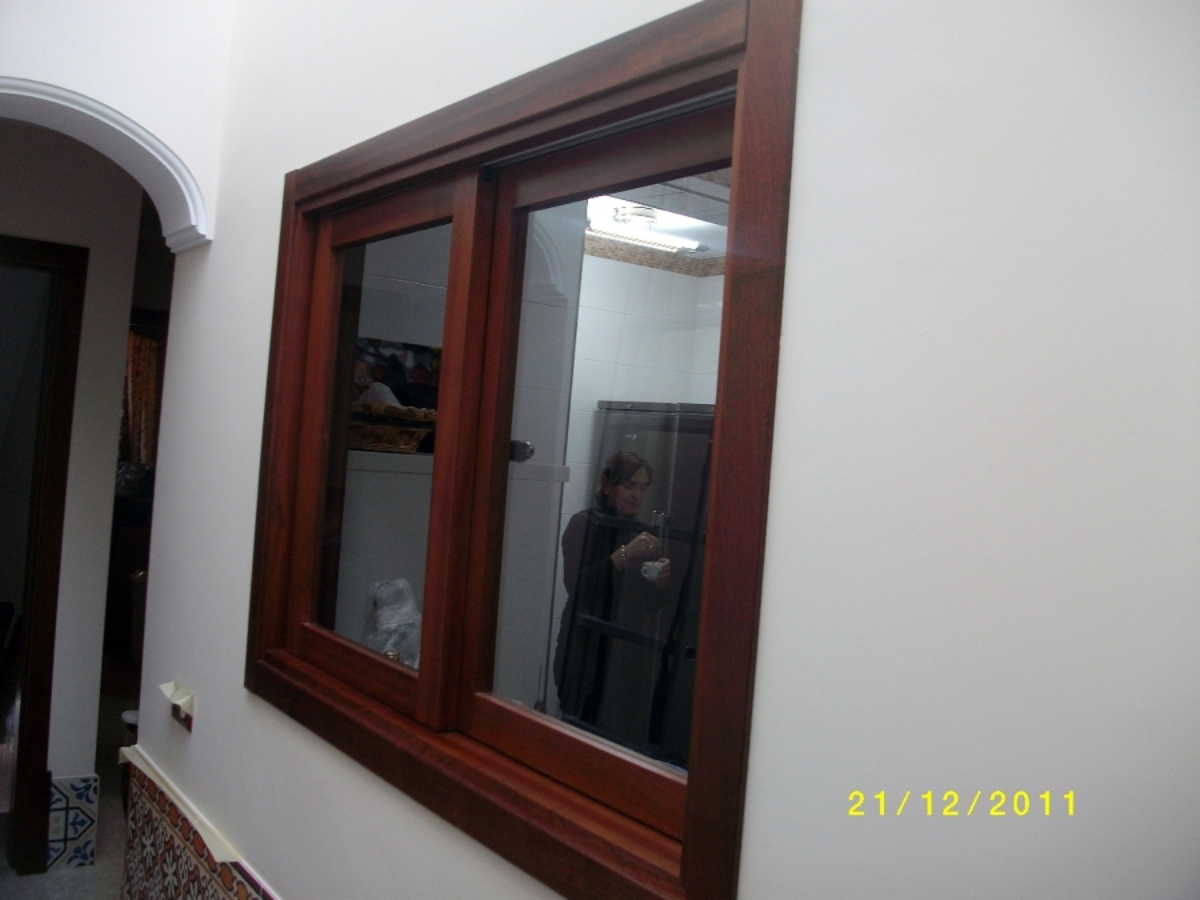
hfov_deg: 56.8
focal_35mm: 32
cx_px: 600
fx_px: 1109
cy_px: 450
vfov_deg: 44.2
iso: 117
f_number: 2.9
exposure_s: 1/40
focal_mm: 5.7
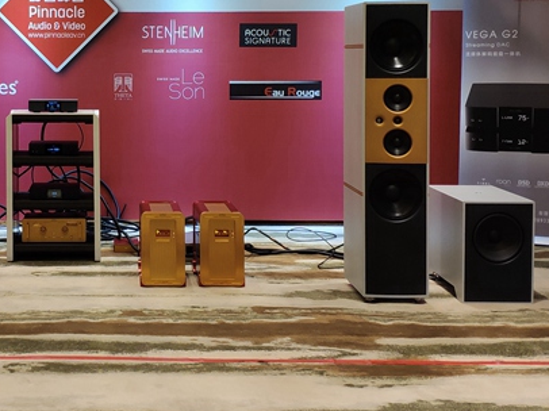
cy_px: 76
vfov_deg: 26.9
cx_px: 93
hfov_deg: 34.8
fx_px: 840
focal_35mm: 53
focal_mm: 4.22
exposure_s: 1/100
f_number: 1.8
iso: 252
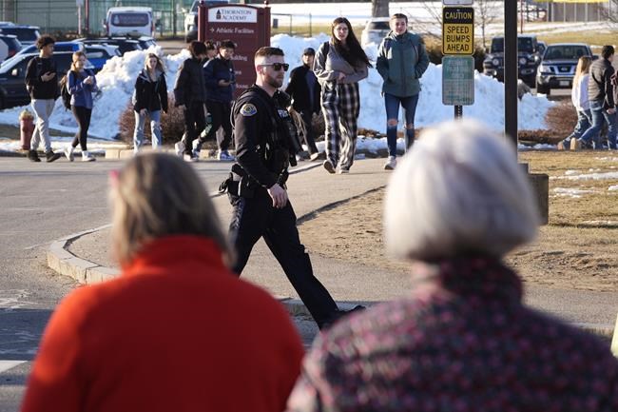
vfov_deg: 7.6
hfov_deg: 11.4
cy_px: 206
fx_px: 3106
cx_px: 309
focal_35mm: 181
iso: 250
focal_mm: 181
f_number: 9
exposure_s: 1/320
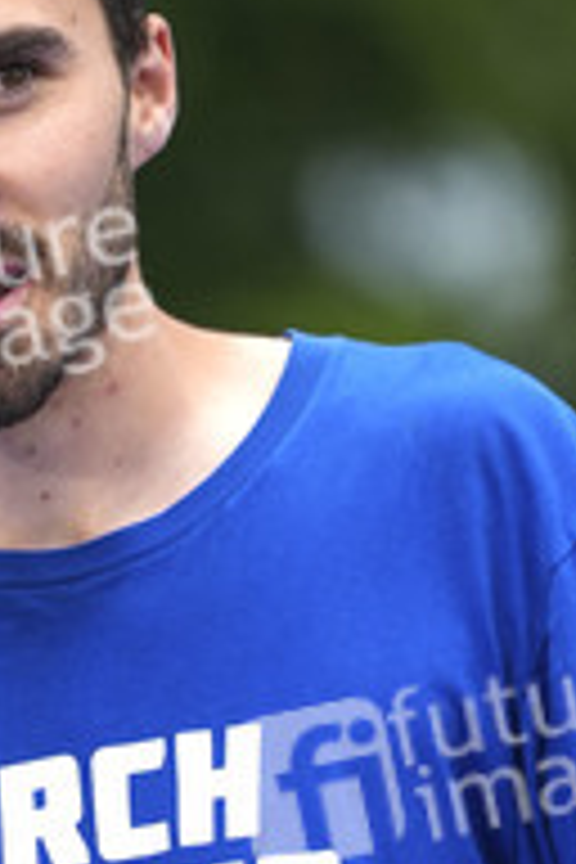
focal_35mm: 825
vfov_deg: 2.5
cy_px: 540
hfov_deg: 1.7
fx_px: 19798
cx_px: 56
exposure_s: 1/1000
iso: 400
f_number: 5.6
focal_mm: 397
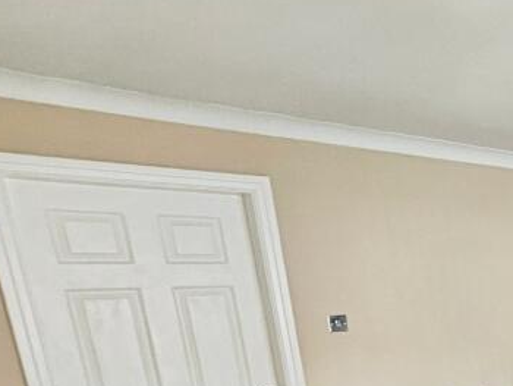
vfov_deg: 34.5
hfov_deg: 31.0
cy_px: 382
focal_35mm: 38
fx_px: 564
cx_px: 736
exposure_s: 1/50
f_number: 2.2
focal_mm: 1.7
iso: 125
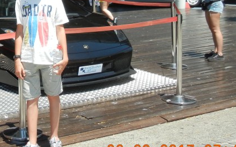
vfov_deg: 16.4
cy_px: -18
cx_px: -3
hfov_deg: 25.4
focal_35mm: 77
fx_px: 495
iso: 160
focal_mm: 5.4
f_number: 3.5
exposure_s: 1/860
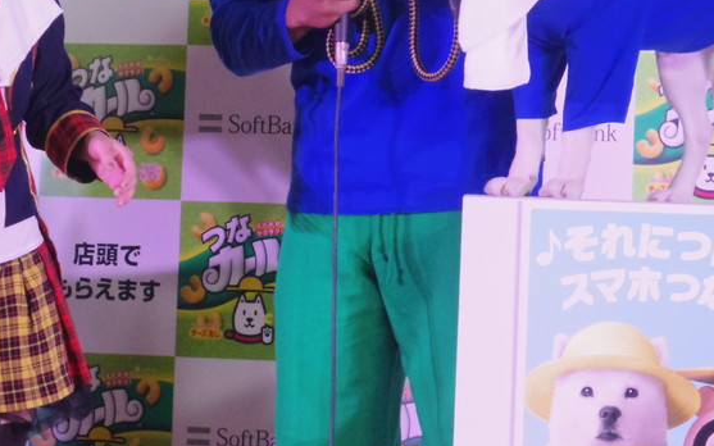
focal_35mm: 210
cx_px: 263
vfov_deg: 6.2
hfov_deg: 10.0
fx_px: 4086
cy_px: 105
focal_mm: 24.9
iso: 2000
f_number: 5.6
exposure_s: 1/100
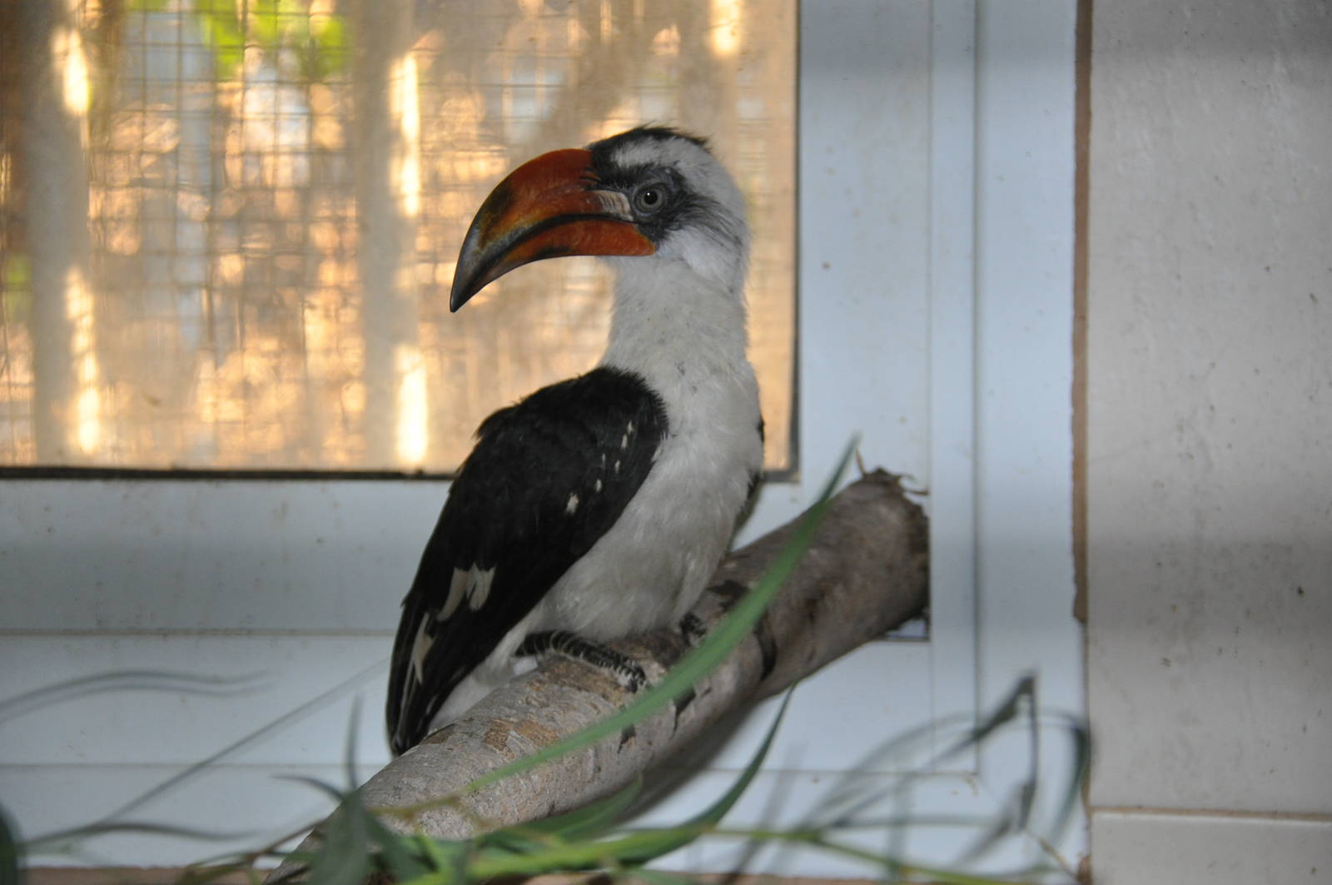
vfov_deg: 8.7
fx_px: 5821
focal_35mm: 158
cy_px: 442
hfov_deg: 13.1
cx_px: 666
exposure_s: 1/60
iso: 800
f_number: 5.6
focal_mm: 105
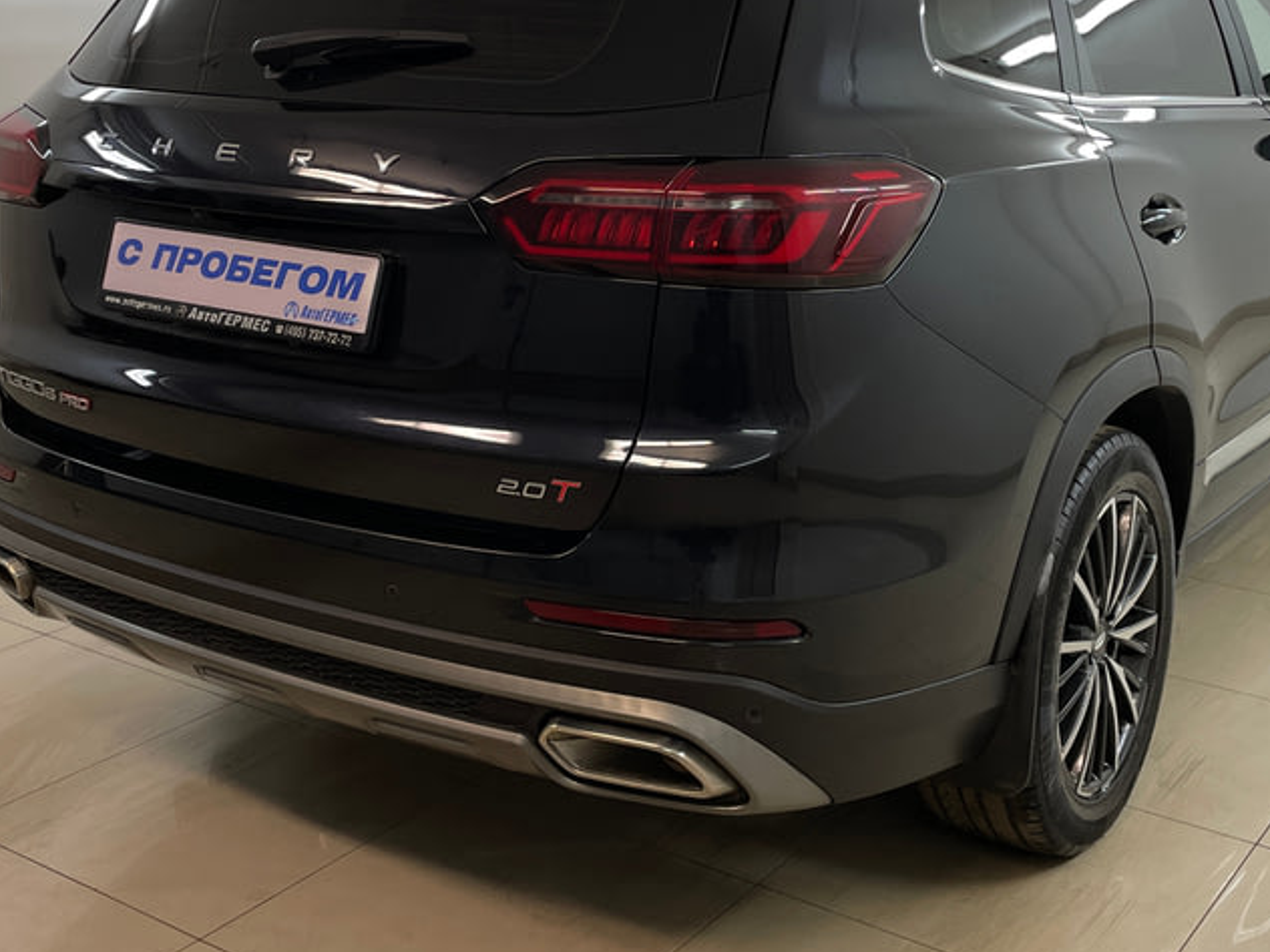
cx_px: 709
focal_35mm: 37
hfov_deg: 50.0
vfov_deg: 38.1
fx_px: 1357
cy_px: 292
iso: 64
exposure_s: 1/100
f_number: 1.6
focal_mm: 4.2
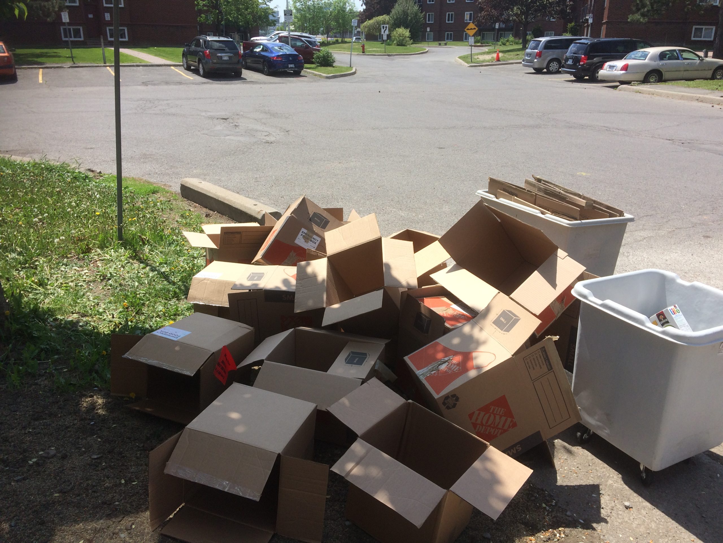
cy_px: 272
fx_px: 606
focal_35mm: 29
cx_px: 362
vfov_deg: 48.2
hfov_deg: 61.7
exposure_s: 1/1709
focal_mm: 4.15
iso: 32
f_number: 2.2
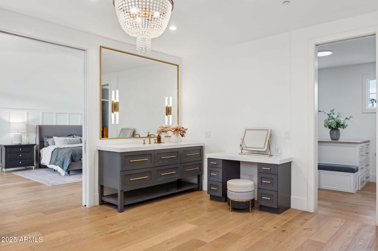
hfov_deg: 73.8
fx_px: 252
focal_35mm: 24
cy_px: 126
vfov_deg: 53.1
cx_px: 189
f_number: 8
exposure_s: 1/10
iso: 320
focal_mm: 24
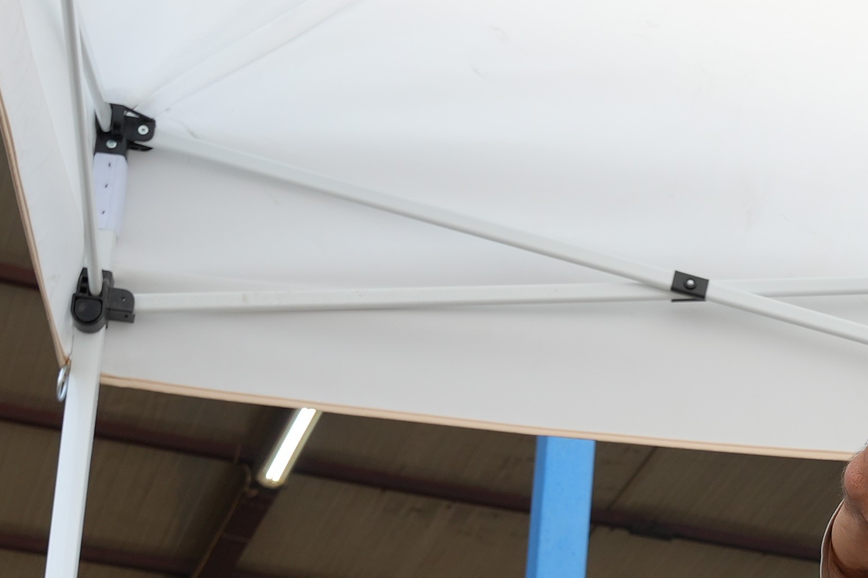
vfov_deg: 12.4
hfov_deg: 17.2
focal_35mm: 108
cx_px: 1264
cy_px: 700
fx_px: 2604
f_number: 4
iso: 100
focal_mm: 24
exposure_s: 1/160
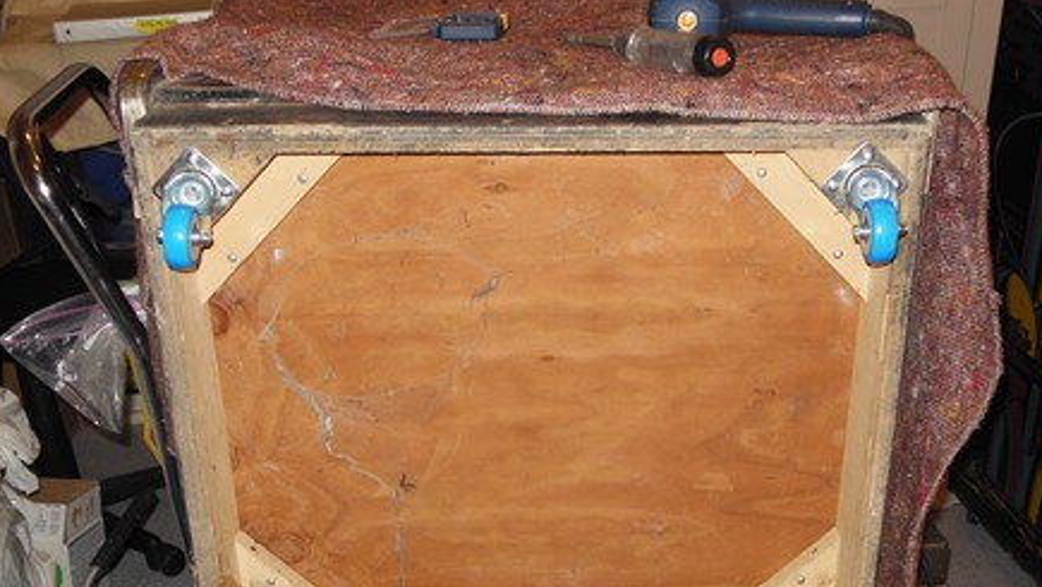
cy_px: 376
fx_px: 1023
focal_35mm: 37
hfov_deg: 54.0
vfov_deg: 31.8
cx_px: 532
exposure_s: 1/30
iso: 200
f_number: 3.5
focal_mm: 6
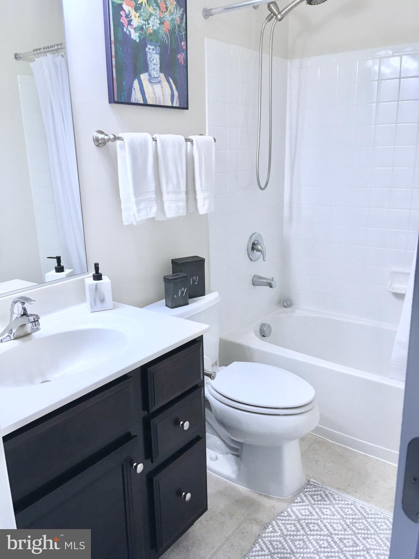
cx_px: 210
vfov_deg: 61.7
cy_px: 280
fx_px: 468
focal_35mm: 29
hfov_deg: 48.2
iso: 40
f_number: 2.2
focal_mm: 4.15
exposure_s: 1/30
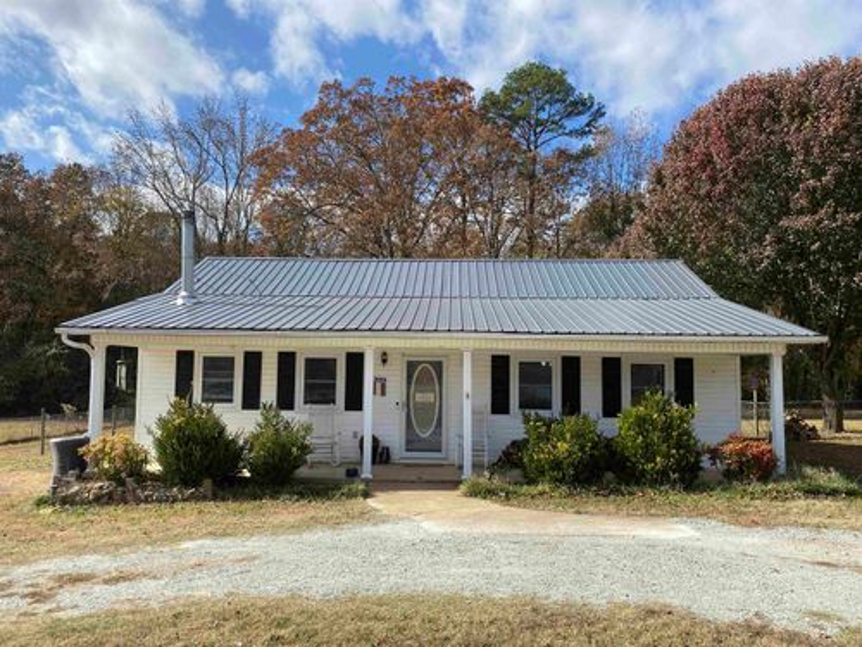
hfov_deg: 67.3
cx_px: 431
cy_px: 324
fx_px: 647
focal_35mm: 26
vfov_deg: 53.1
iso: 32
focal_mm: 4.25
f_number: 1.8
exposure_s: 1/2410
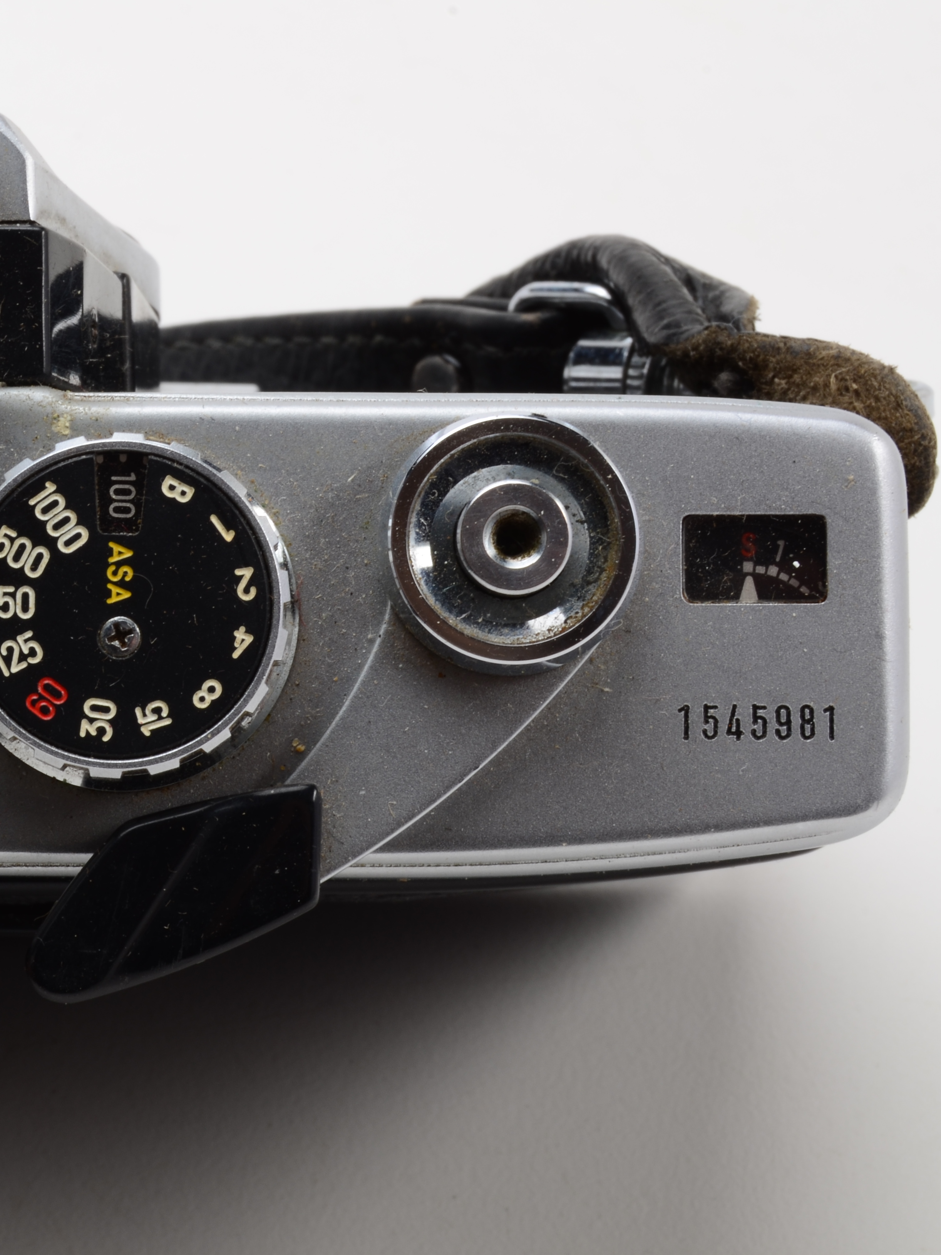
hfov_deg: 12.3
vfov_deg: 16.5
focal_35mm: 120
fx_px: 4339
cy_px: 628
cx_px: 55
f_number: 22
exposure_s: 1/160
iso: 100
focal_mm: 55
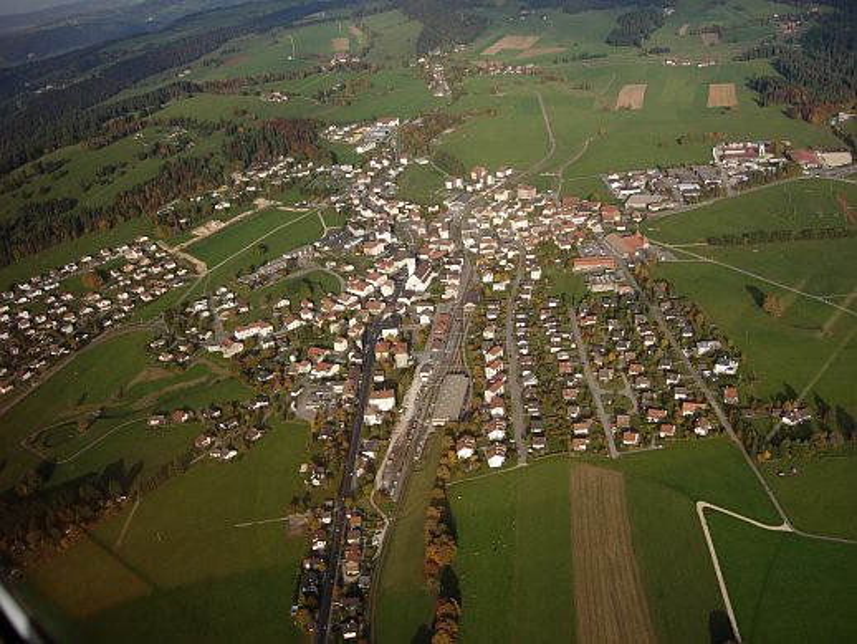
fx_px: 941
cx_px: 428
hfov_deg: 49.0
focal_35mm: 38
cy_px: 322
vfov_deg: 37.7
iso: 64
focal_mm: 7.8
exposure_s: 1/836
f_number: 2.8
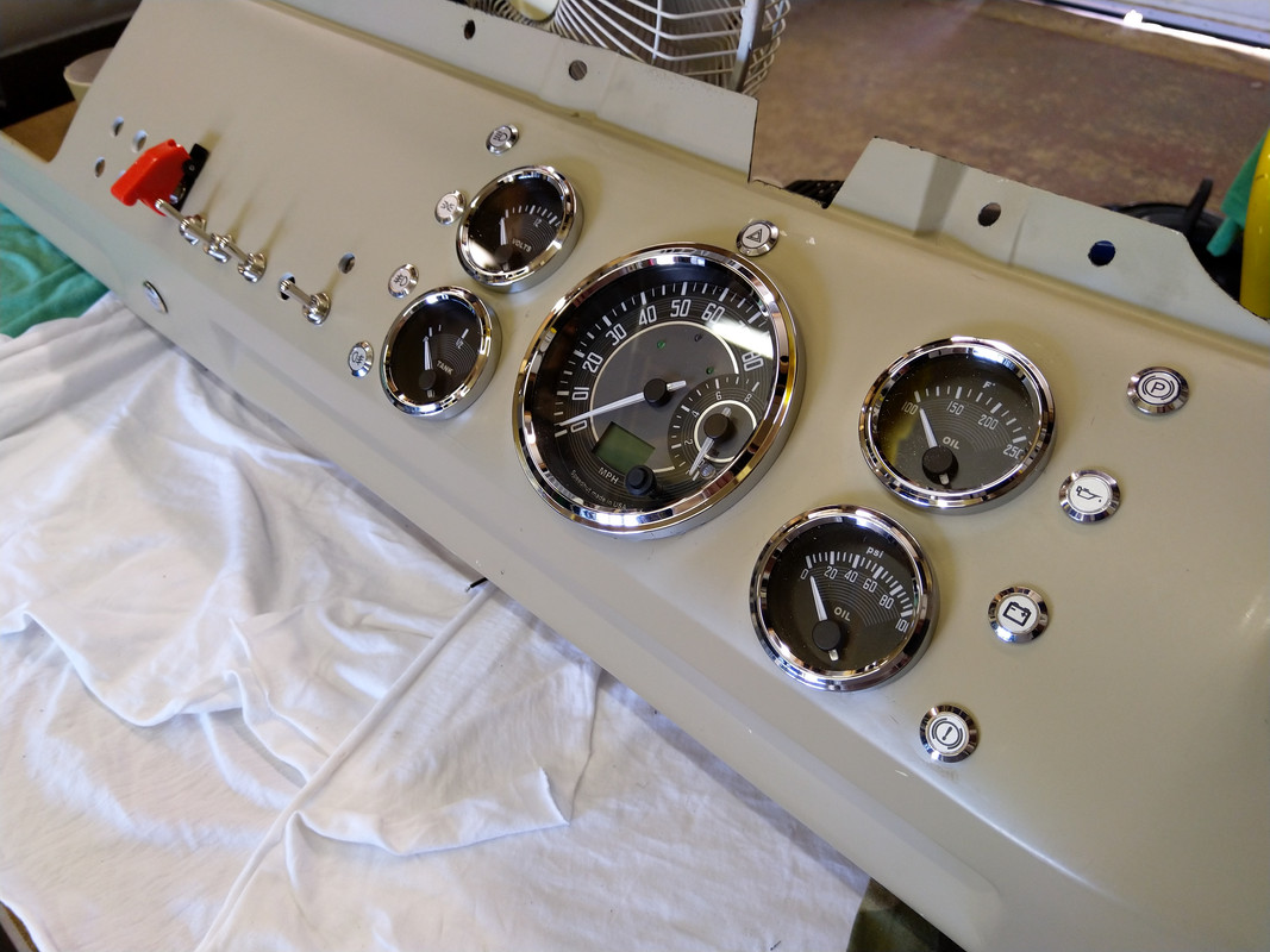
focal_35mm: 25
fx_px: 917
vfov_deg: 54.9
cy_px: 476
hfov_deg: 69.4
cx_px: 635
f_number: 1.75
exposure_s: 1/50
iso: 100
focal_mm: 4.28
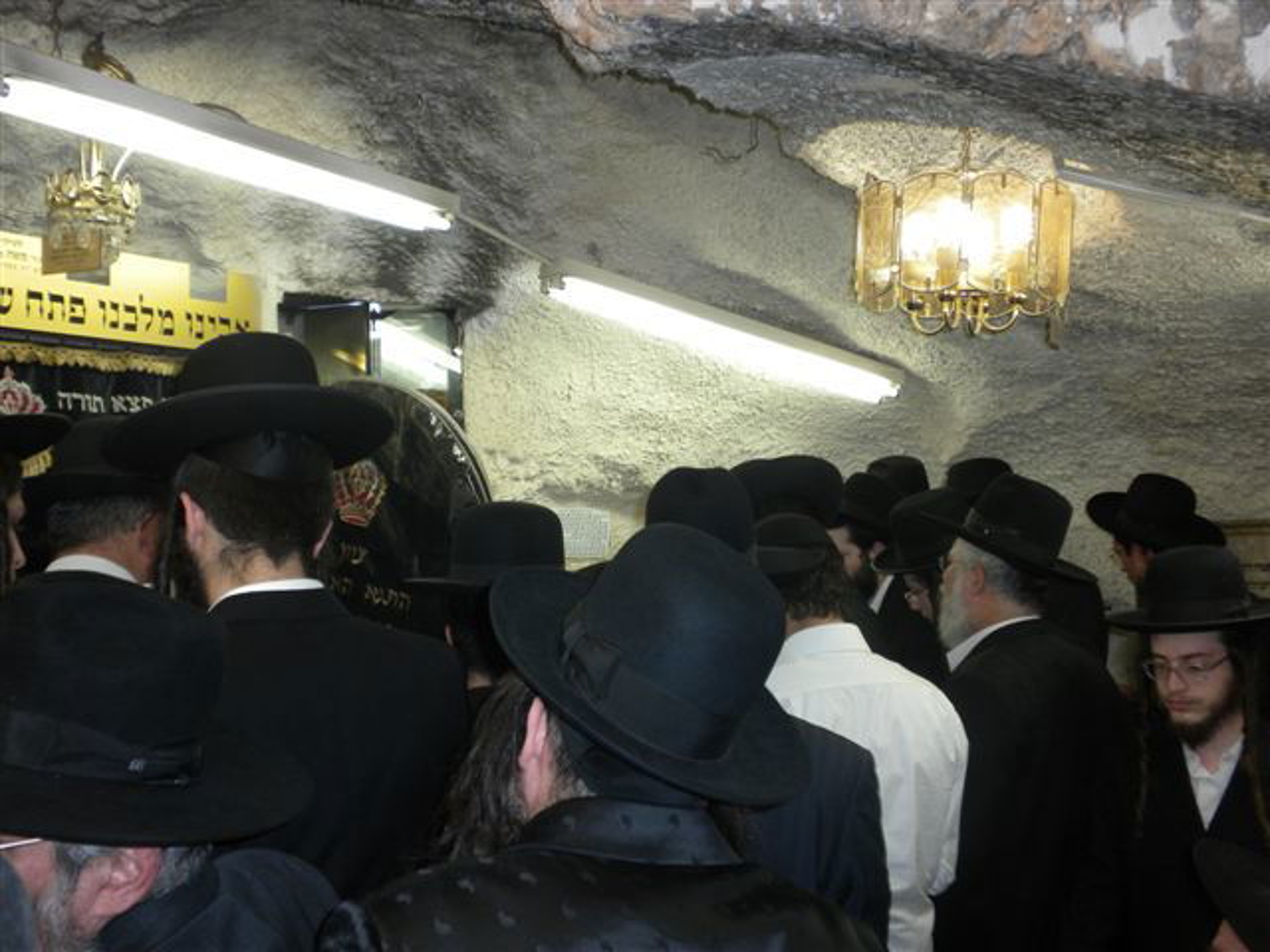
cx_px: 635
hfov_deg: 50.1
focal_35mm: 37
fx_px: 1357
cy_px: 476
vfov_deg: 38.7
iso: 113
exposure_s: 1/62.4
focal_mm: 6.6
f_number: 3.5
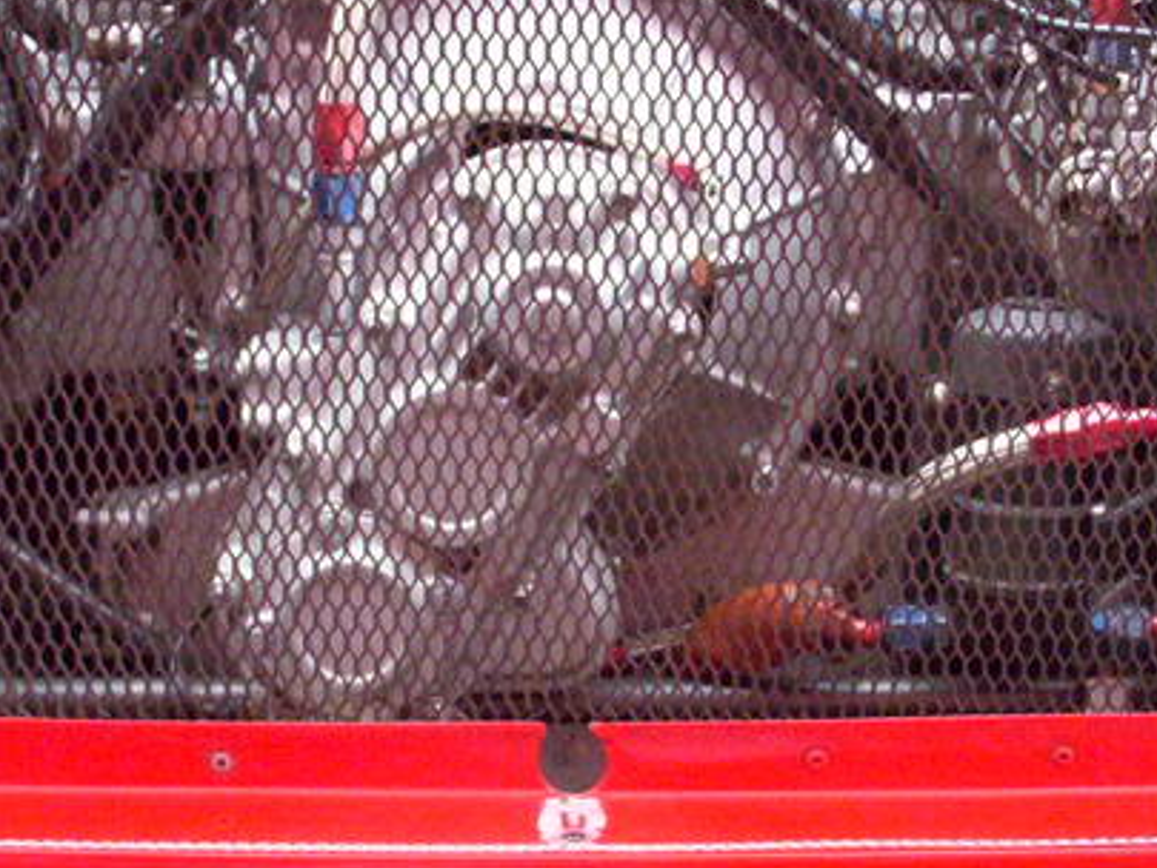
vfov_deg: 19.6
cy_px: 545
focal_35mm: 75
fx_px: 2508
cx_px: 683
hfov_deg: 25.9
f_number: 3.3
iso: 800
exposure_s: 1/320
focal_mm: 6.3
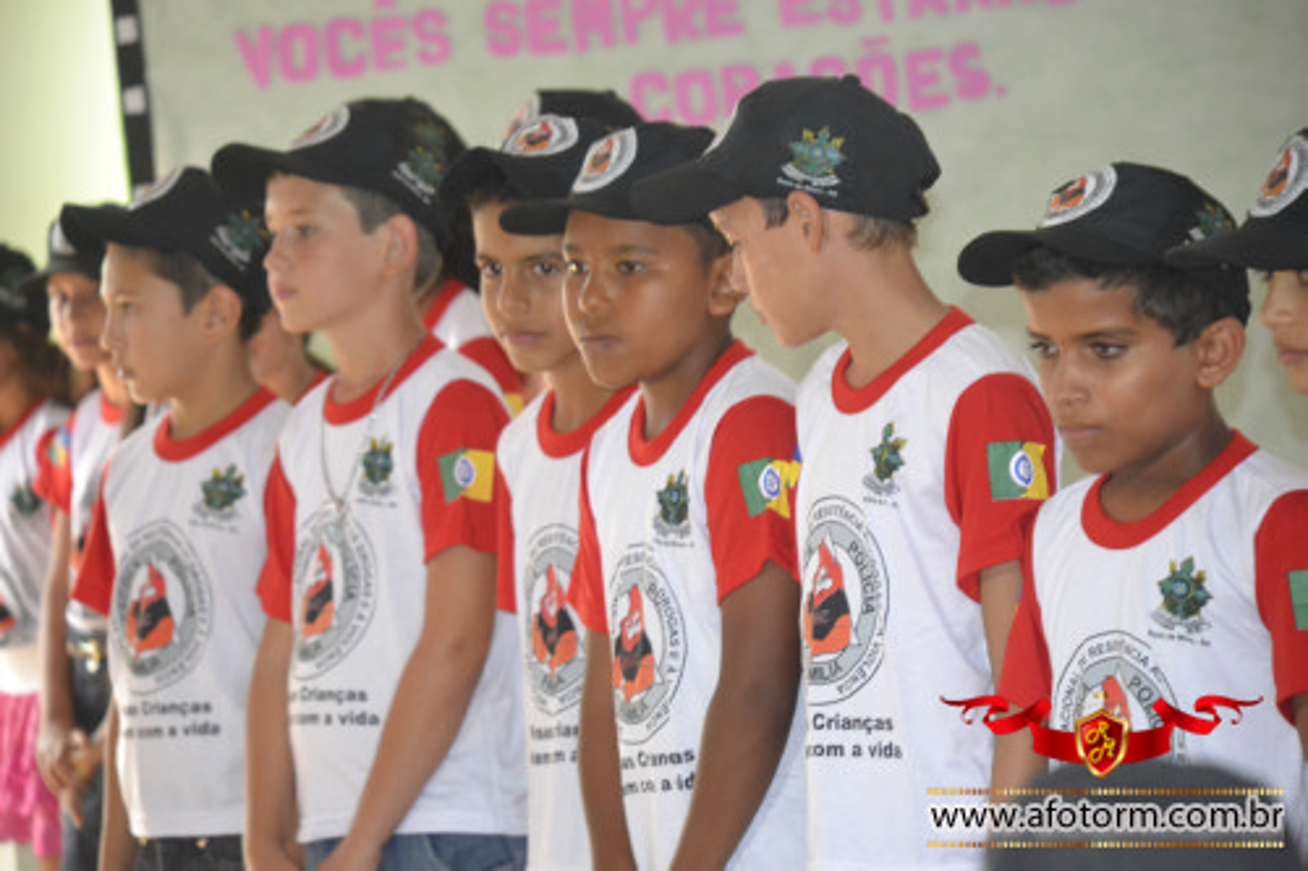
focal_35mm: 202
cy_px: 436
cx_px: 654
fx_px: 7355
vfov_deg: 6.8
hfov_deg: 10.2
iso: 3200
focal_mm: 135
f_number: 5.6
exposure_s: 1/60
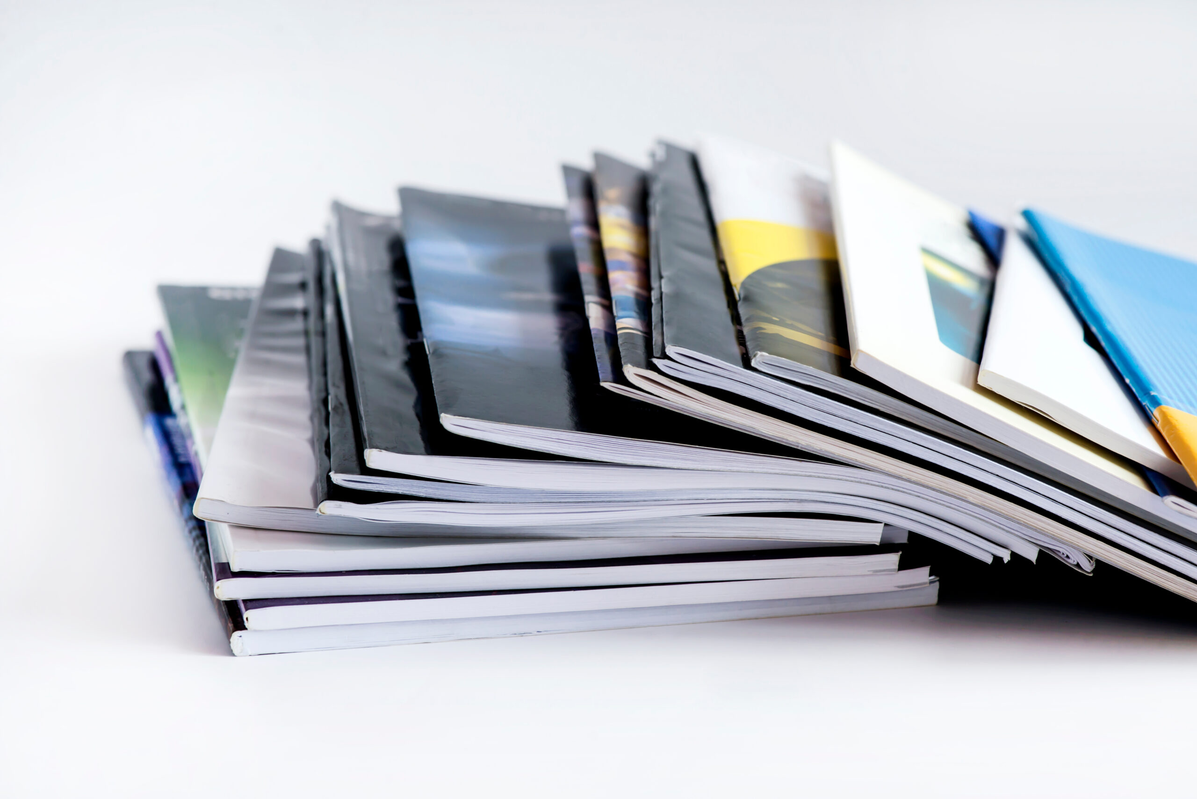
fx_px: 3492
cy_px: 400
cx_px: 598
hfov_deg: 19.4
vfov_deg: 13.1
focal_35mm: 105
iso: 250
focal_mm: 105
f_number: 10
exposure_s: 1/13
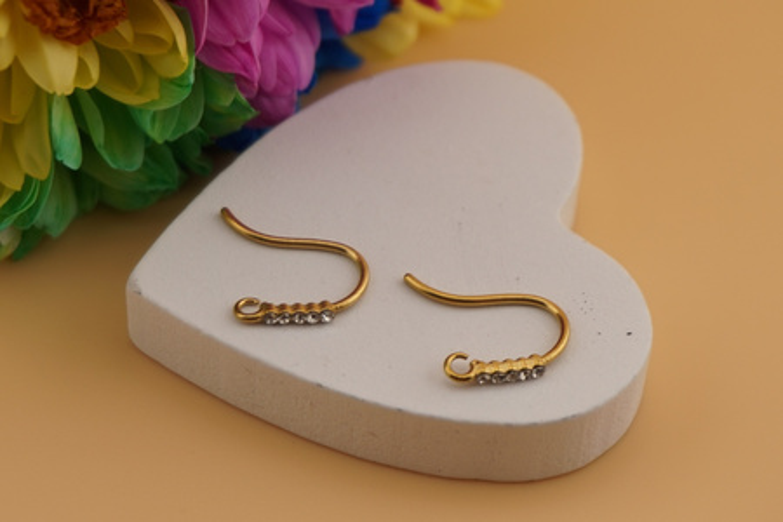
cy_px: 261
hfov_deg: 29.9
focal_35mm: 68
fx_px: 1468
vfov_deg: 20.2
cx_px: 392
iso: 100
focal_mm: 45
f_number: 6.3
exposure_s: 1/200
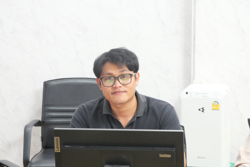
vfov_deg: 11.1
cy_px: 84
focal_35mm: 124
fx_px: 862
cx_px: 125
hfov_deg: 16.5
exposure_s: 1/10
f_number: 7.1
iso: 3200
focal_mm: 60
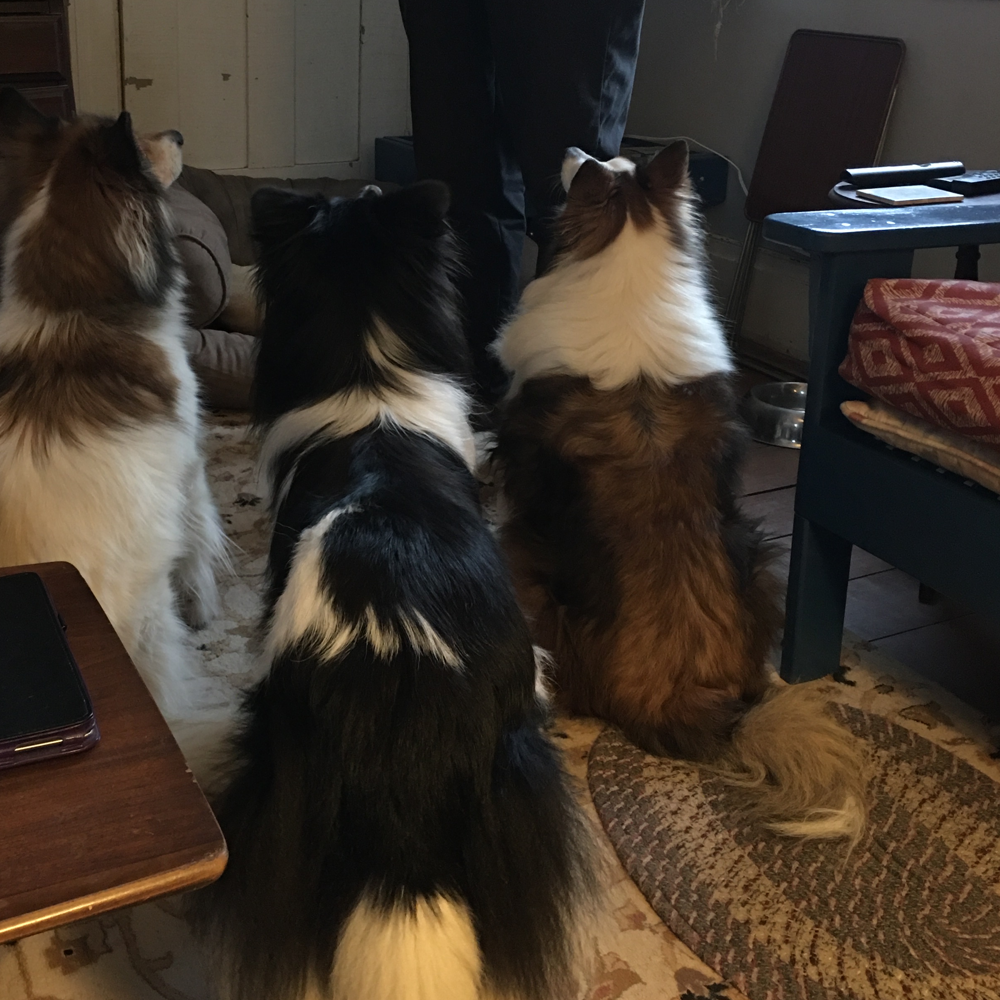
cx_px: 388
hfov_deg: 39.0
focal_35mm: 43
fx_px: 1405
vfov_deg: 38.9
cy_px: 376
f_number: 2.2
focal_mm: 4.15
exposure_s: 1/4
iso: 100
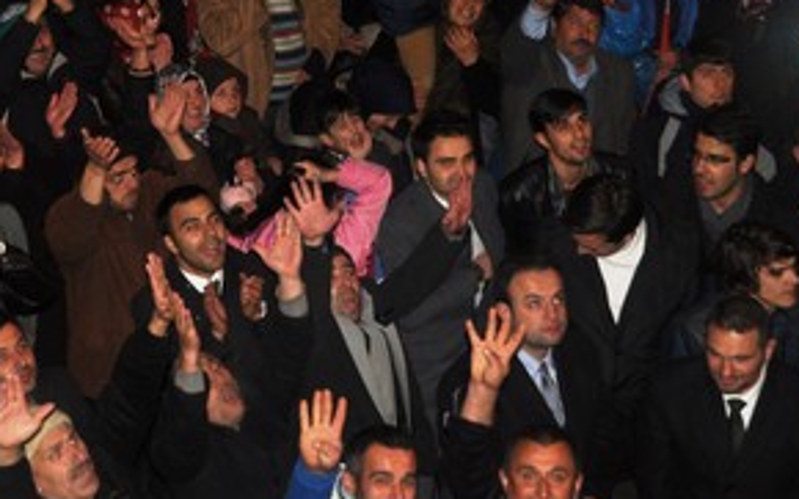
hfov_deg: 26.1
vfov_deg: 16.5
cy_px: 167
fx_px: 1720
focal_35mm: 79
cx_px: 289
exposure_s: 1/60
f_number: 4.5
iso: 200
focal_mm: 32
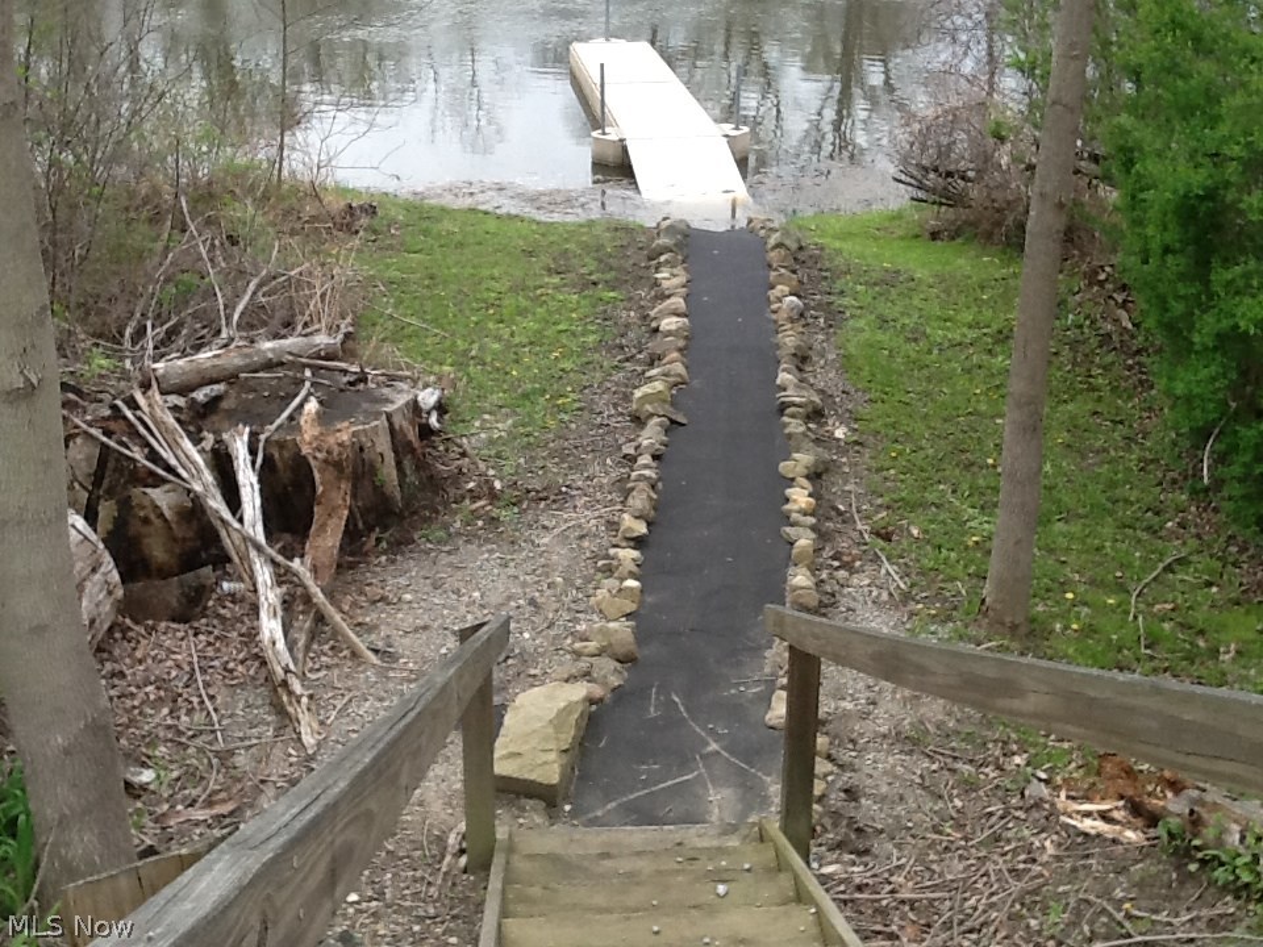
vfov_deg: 32.9
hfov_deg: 42.9
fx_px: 1605
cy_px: 474
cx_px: 632
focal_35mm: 44
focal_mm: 2.03
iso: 40
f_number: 2.4
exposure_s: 1/393
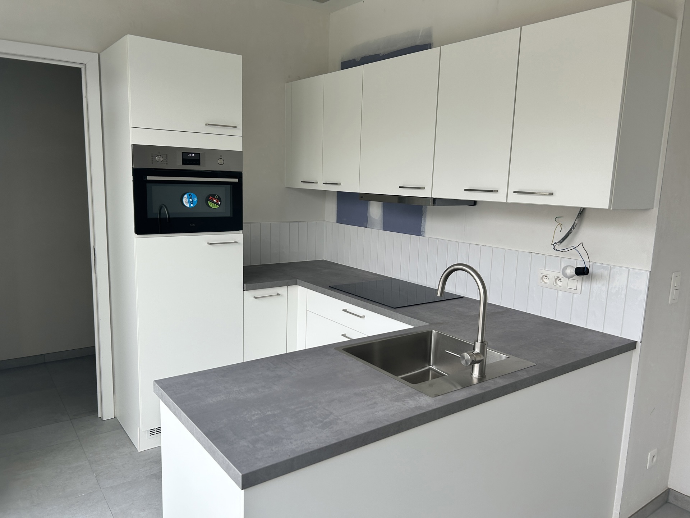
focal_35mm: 26
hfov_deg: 67.3
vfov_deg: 53.1
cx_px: 345
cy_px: 259
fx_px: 518
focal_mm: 5.7
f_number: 1.5
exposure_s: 1/289
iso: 40
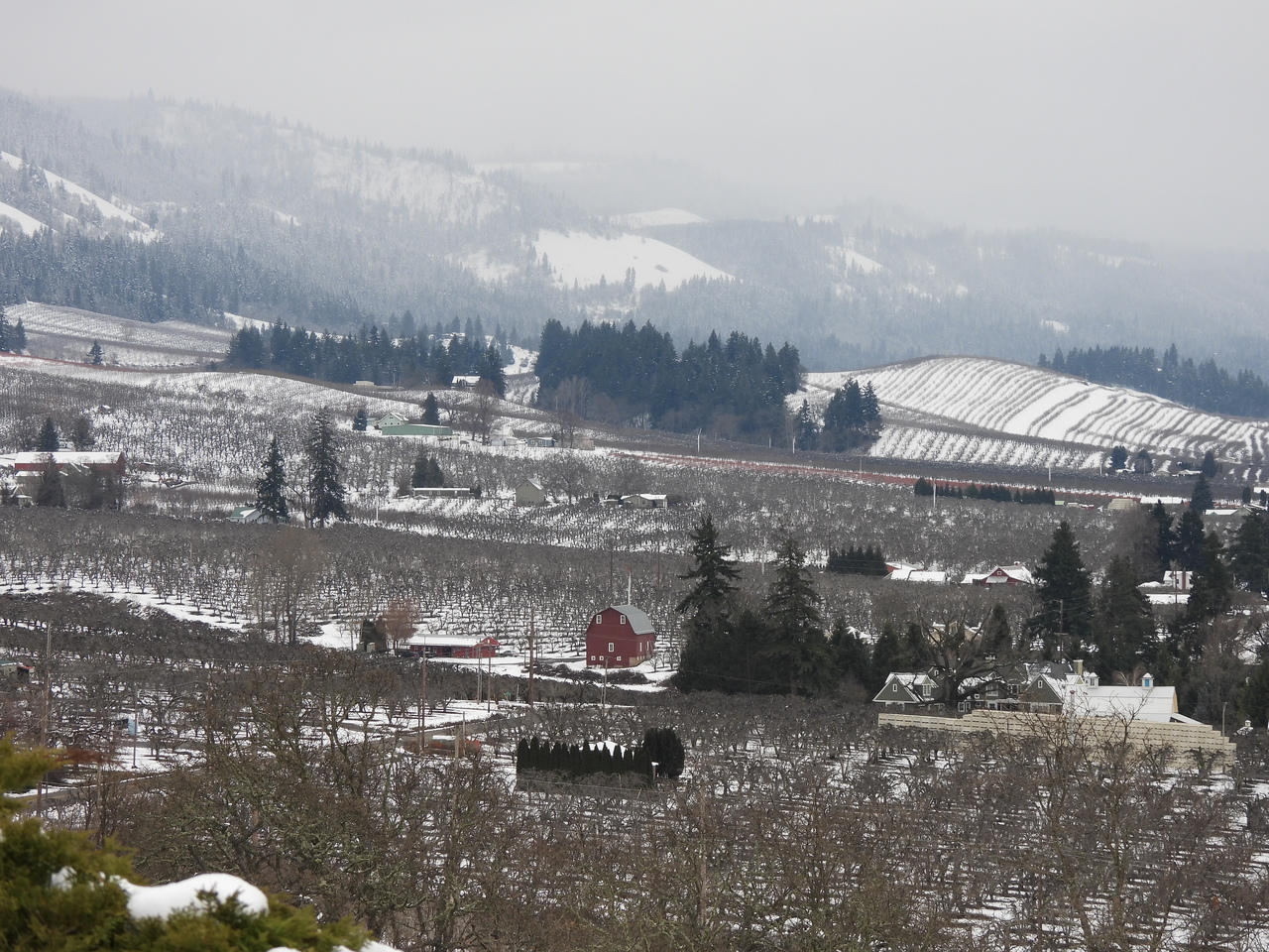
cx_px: 634
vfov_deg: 11.9
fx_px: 4582
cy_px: 476
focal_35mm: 125
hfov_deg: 15.8
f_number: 4
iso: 100
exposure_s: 1/320
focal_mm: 22.3
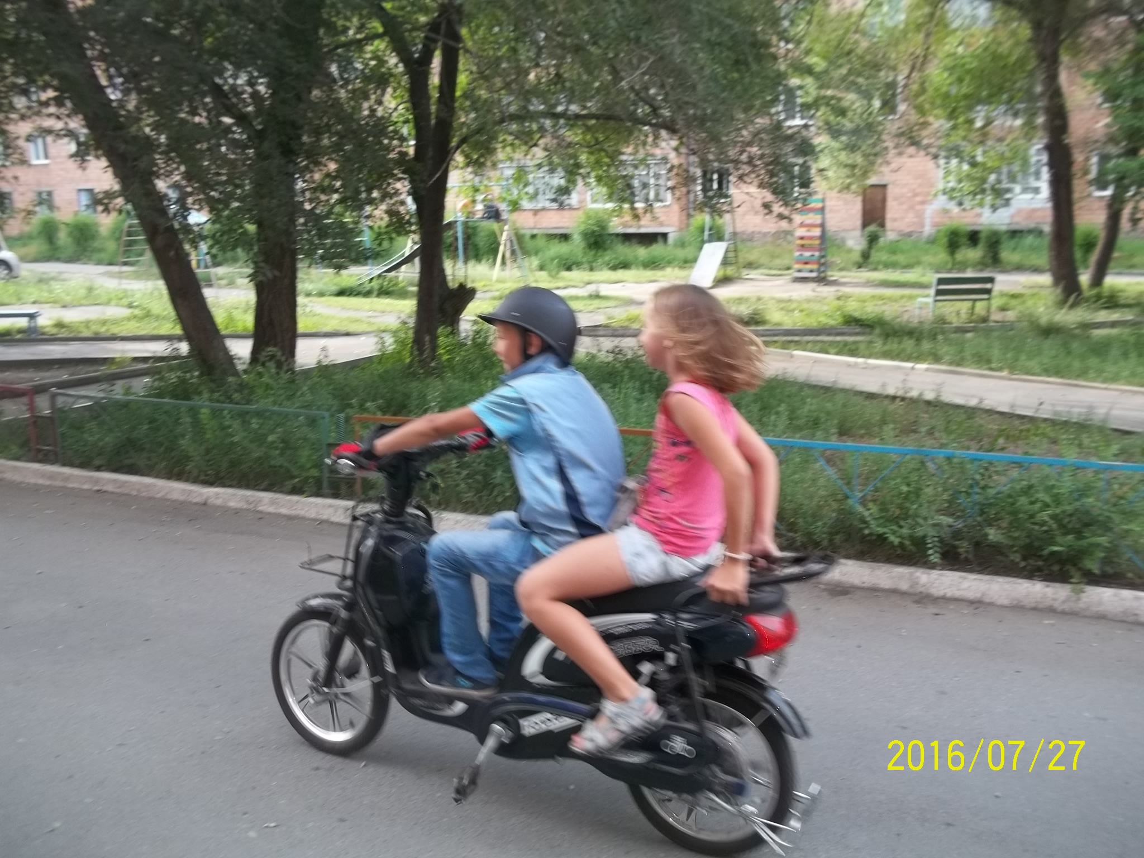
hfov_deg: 56.8
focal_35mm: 32
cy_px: 429
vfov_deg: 44.2
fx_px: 1058
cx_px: 572
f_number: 2.9
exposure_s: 1/125
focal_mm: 5.7
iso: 80
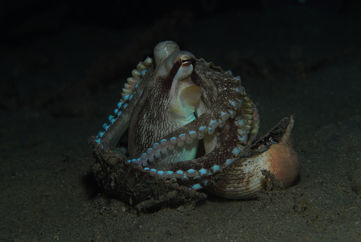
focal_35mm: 90
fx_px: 903
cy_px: 121
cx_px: 180
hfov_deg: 22.6
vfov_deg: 15.2
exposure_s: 1/160
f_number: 14
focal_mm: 90
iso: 160
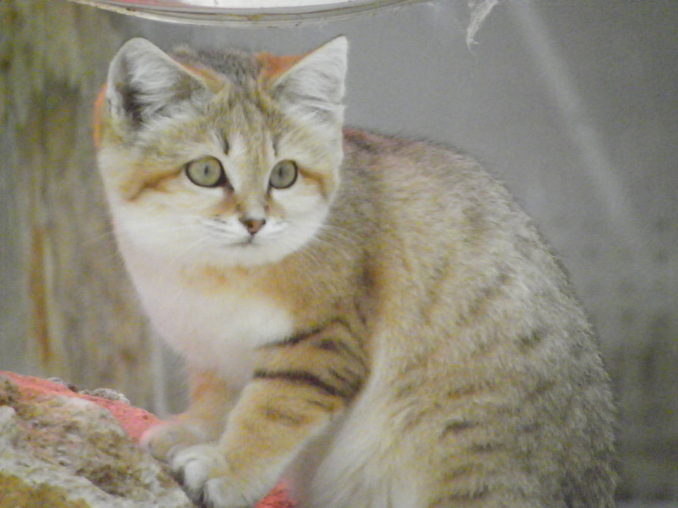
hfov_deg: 3.2
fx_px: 12222
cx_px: 339
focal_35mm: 624
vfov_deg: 2.4
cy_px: 254
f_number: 5
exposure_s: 1/1000
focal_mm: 110.4
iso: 1600
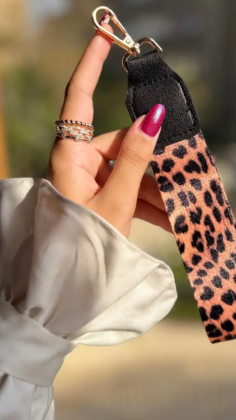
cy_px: 163
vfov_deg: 54.8
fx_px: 401
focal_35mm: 36
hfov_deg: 32.4
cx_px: 170
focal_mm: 6.76
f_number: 1.78
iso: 80
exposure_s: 1/4608
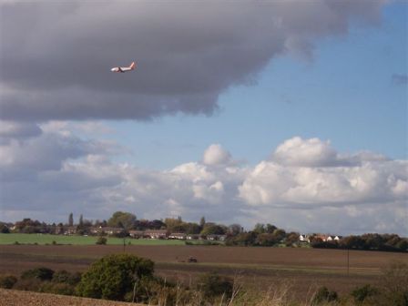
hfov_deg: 17.3
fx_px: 1344
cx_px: 204
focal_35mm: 114
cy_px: 153
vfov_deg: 13.0
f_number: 8
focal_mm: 24
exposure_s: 1/350
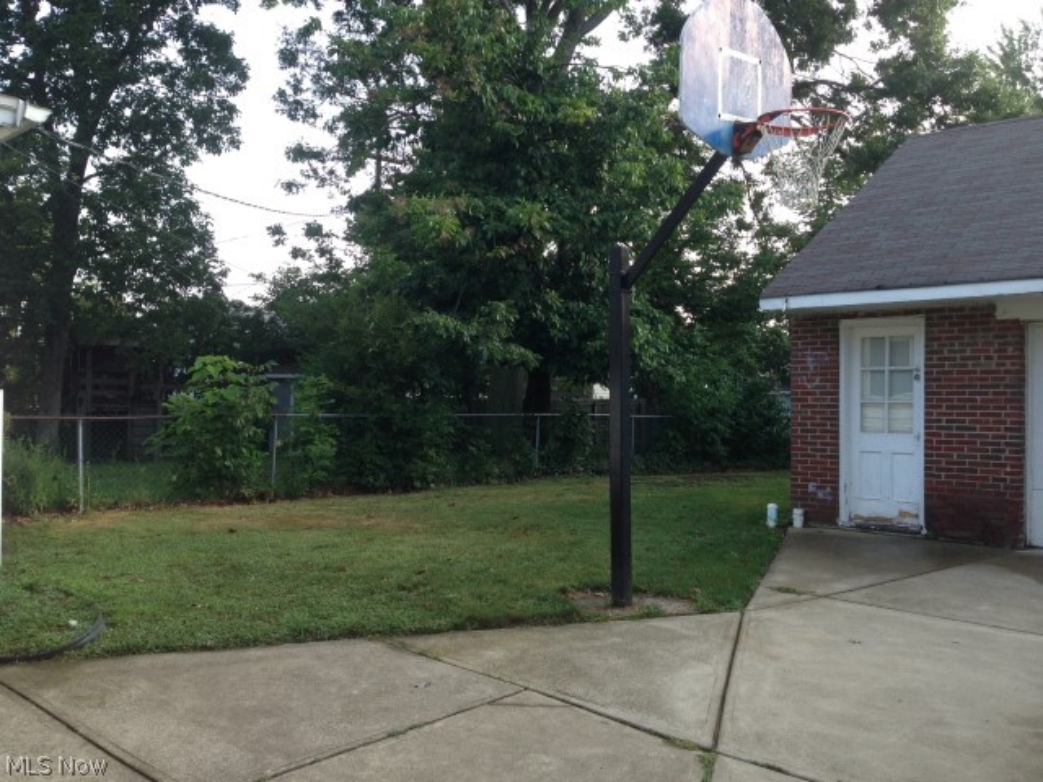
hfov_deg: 55.4
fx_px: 994
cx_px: 522
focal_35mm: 33
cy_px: 391
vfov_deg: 42.9
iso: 50
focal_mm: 4.12
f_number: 2.4
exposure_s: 1/229
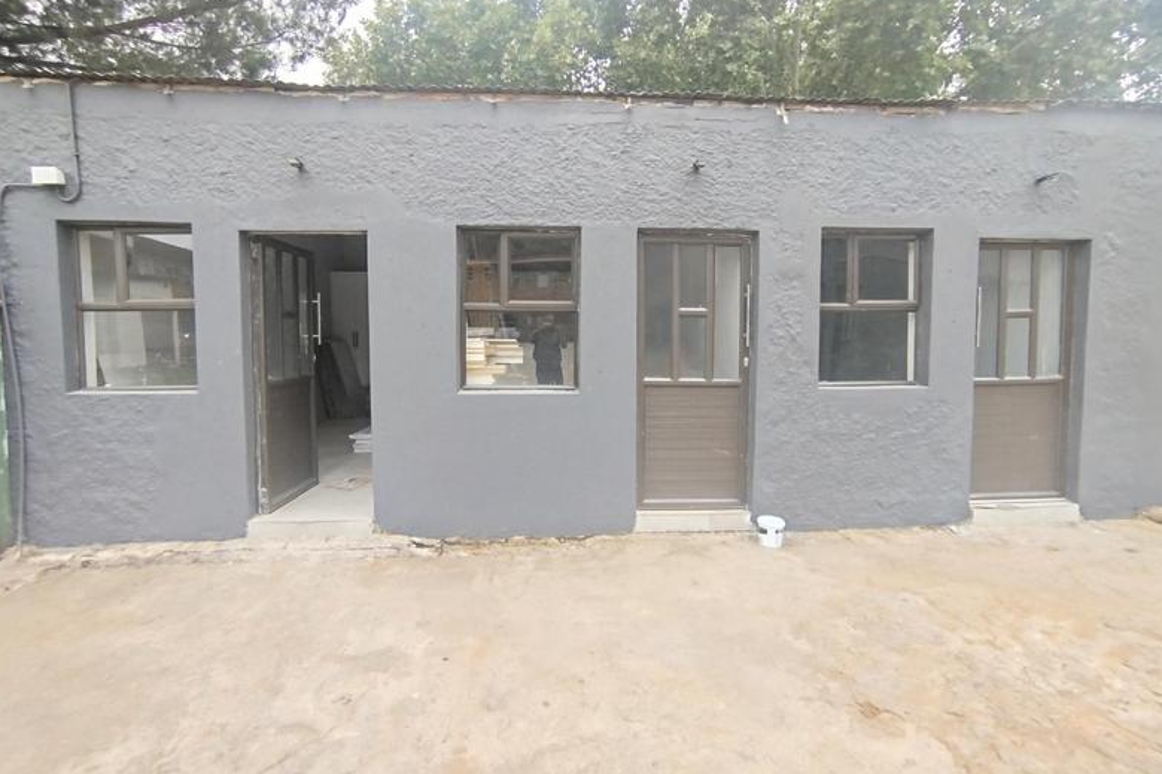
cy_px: 365
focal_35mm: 16
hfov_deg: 96.7
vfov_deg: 73.7
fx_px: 516
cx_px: 582
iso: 50
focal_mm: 1.65
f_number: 2.2
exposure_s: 1/613
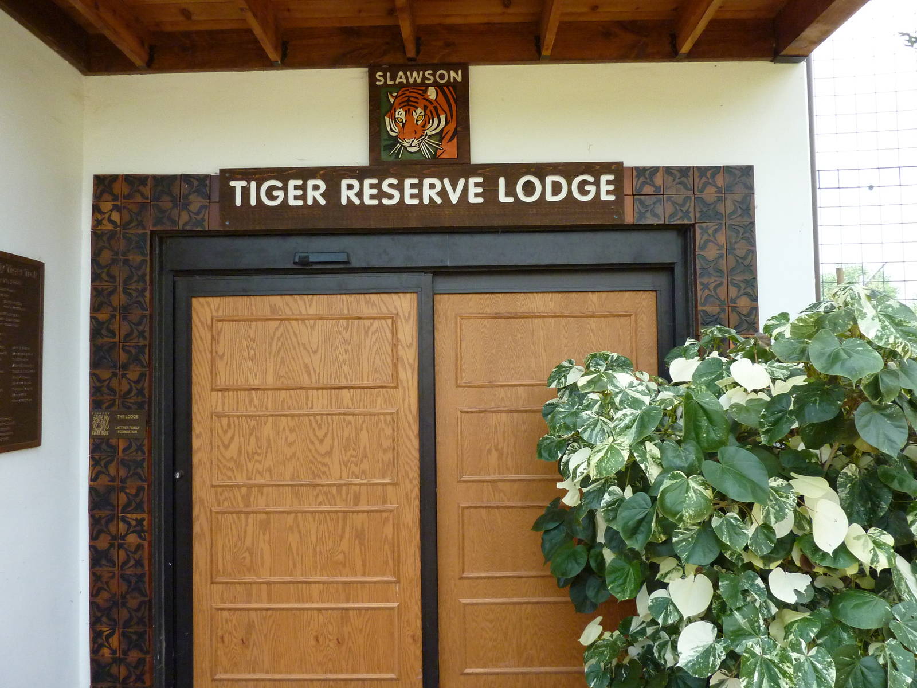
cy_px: 344
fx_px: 662
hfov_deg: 69.4
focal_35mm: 25
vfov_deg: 54.9
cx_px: 458
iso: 320
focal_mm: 4.1
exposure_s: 1/500
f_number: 3.3
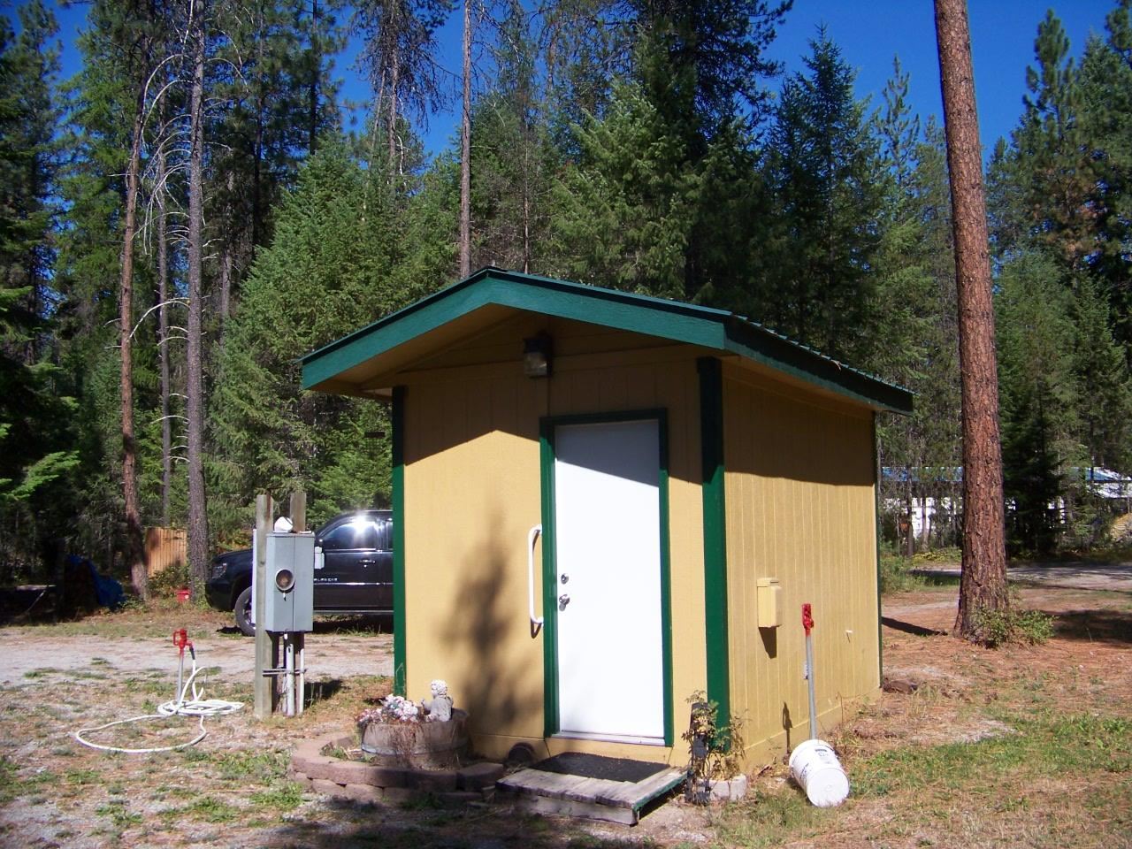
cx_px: 566
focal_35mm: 36
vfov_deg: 39.7
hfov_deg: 51.4
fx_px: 1177
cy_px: 424
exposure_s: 1/1000
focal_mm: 5.85
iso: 64
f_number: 2.8
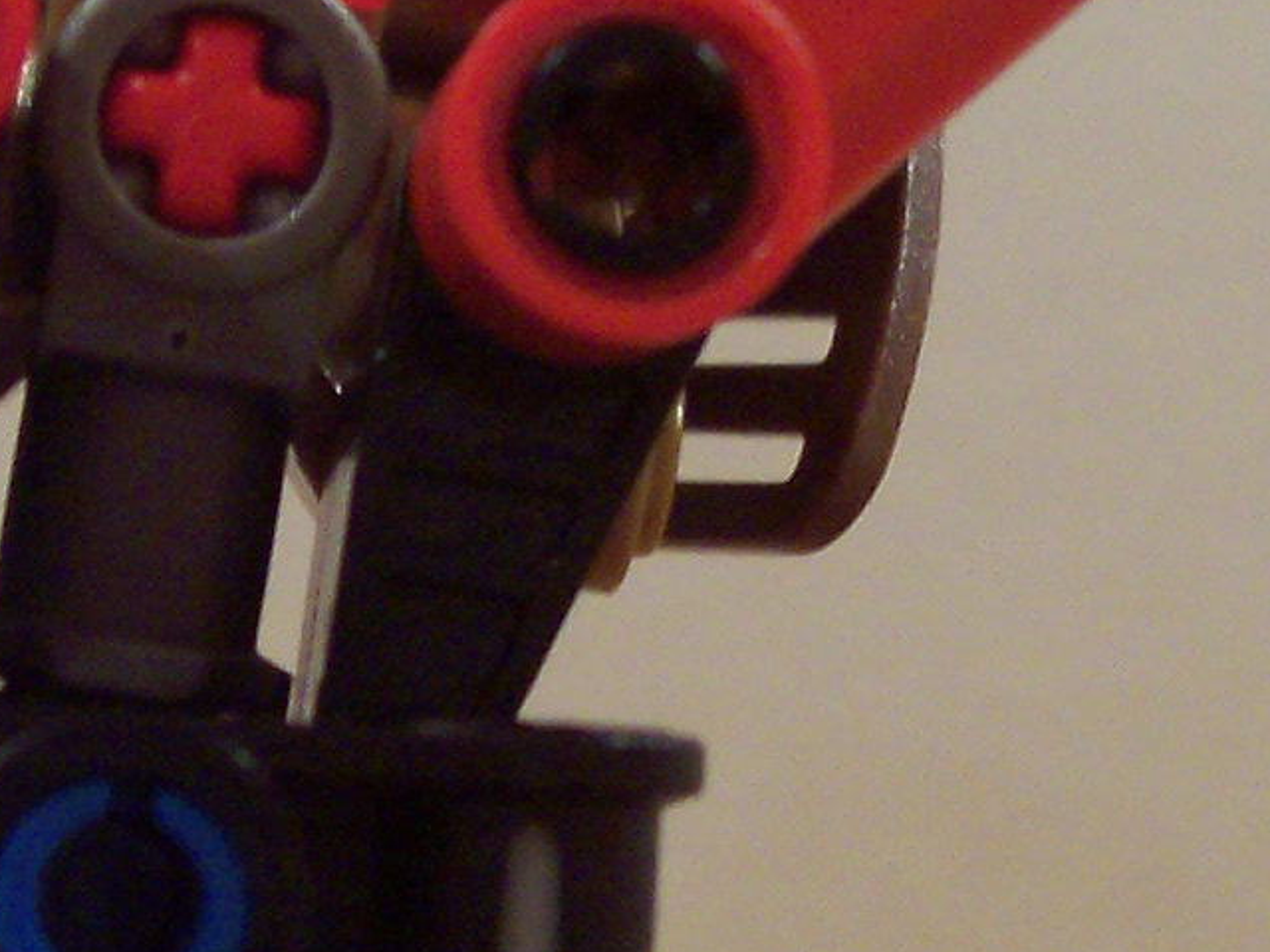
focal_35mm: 146
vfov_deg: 10.2
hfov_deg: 13.5
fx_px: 5356
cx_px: 558
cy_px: 456
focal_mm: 7
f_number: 3
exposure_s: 1/10
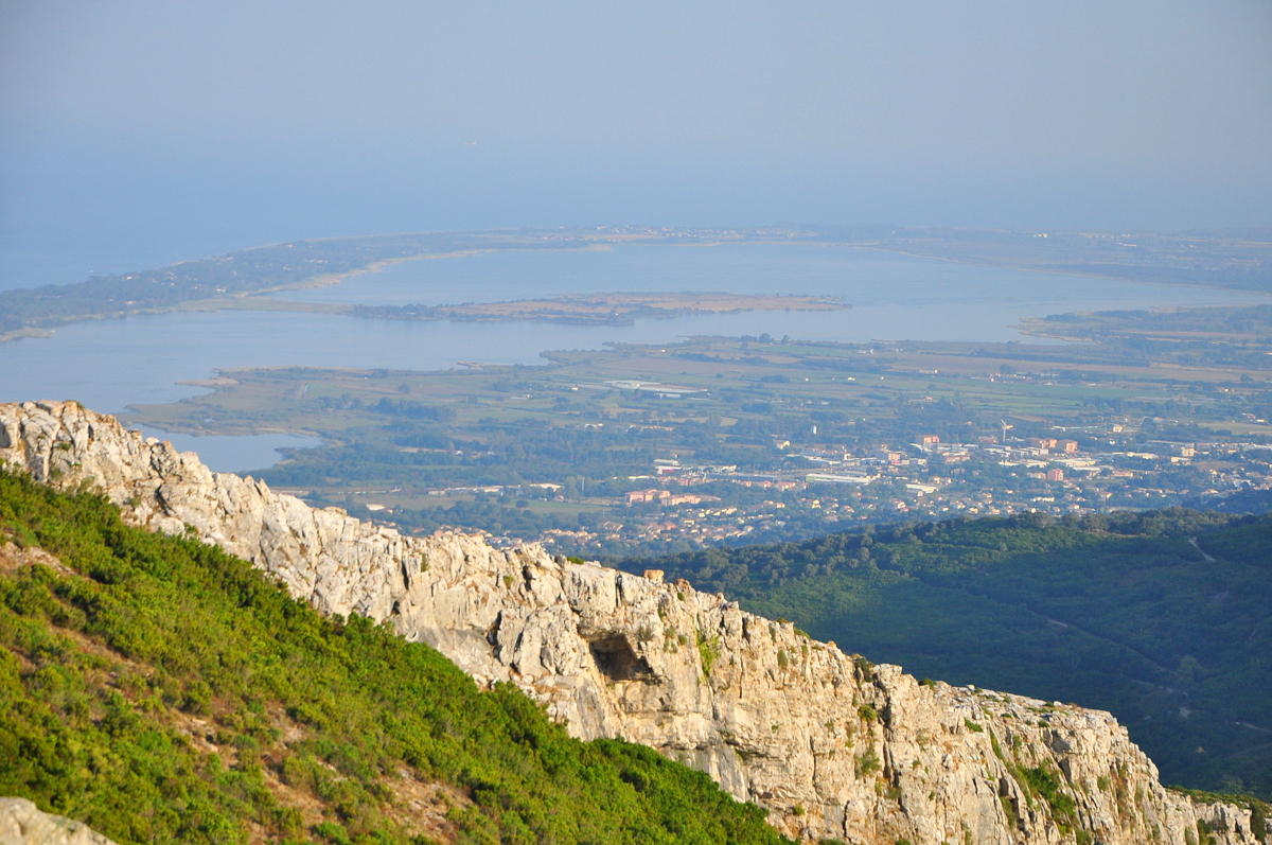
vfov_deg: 10.7
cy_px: 422
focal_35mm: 128
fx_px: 4499
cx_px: 636
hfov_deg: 16.1
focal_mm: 85
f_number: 7.1
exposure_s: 1/800
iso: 400
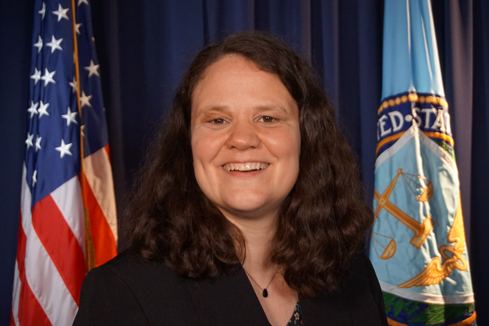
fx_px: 774
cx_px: 244
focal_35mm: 57
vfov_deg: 23.8
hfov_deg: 35.1
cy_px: 163
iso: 2000
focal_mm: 38
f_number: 5.6
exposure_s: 1/160
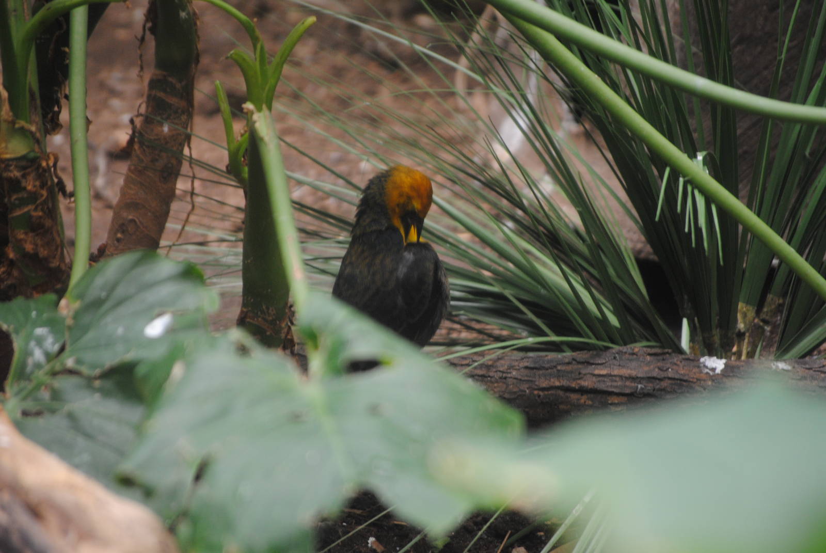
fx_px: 6891
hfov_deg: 6.9
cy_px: 276
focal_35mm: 300
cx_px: 413
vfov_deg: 4.6
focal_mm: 200
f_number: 5.6
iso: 400
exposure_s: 1/100
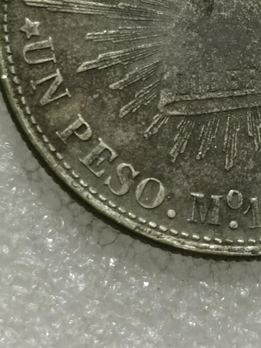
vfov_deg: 13.0
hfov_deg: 9.9
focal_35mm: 149
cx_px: 230
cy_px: -35
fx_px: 1498
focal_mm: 5.58
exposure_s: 1/100
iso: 100
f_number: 1.8
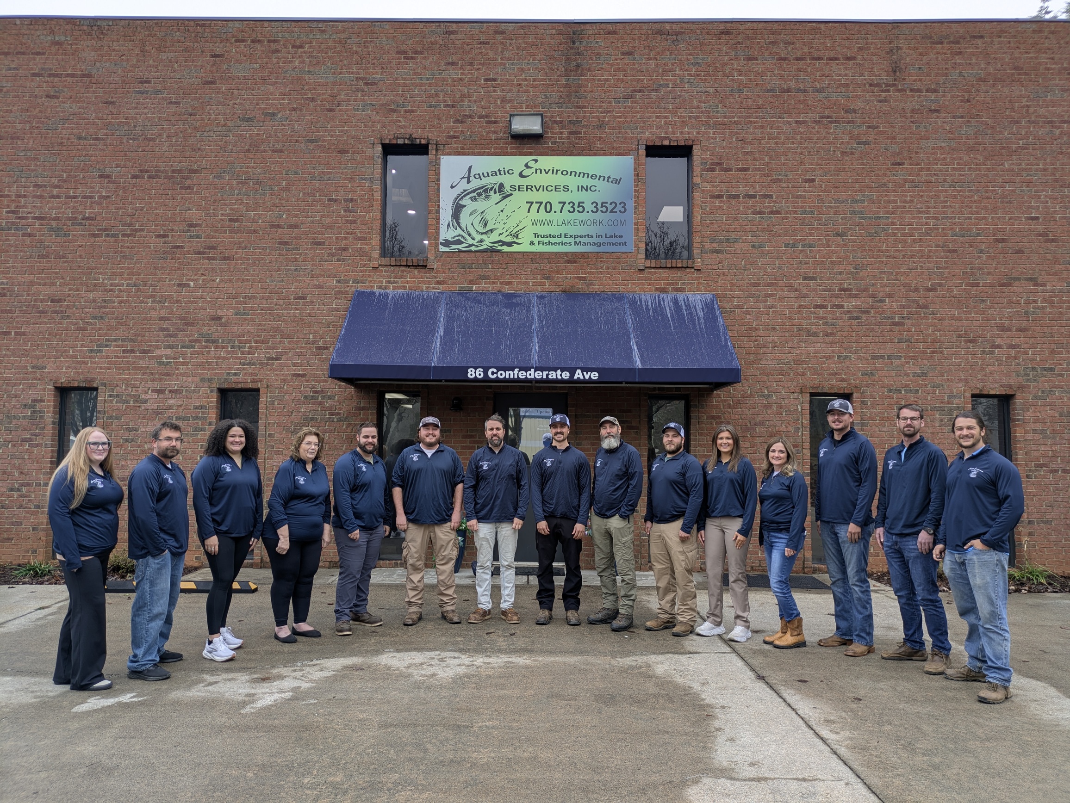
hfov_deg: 69.4
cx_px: 535
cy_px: 402
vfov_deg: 54.9
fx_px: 773
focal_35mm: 25
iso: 39
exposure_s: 1/141
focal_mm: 5.43
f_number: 1.89
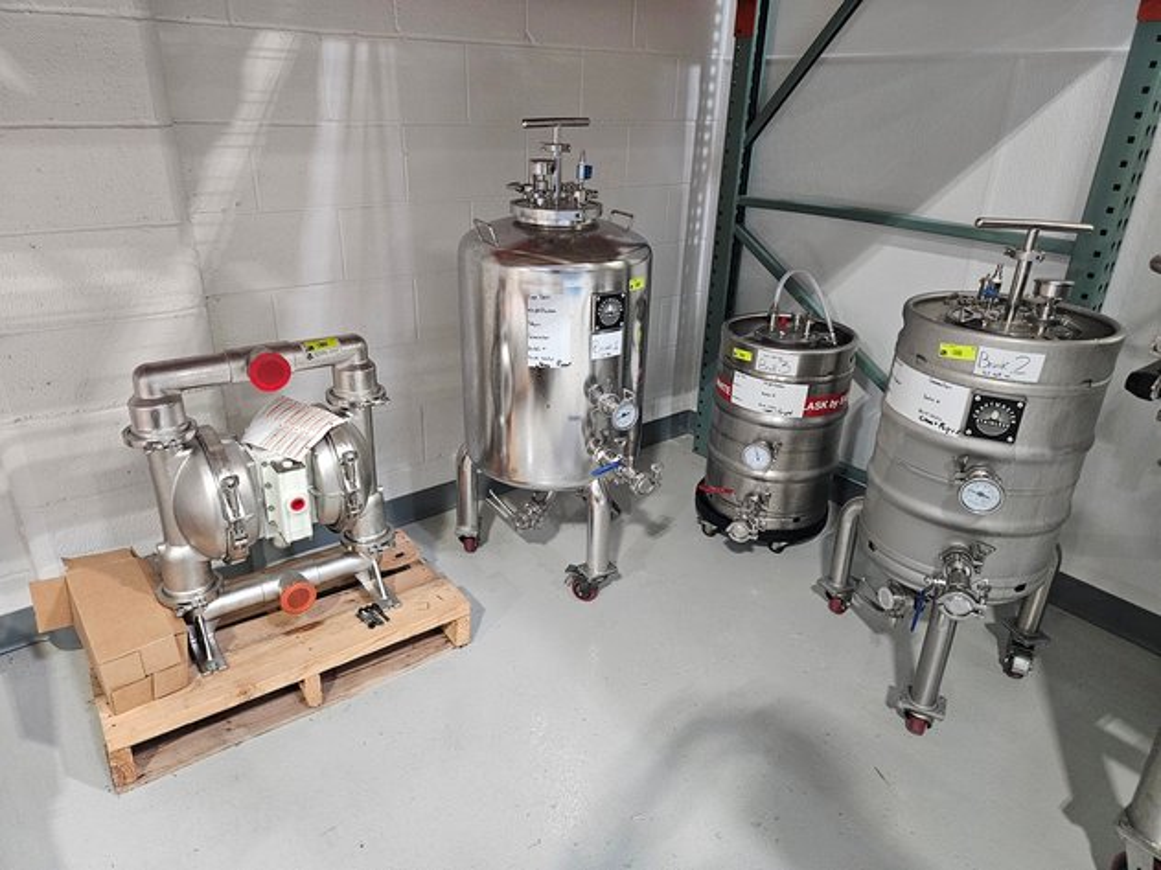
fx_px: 771
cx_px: 580
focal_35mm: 23
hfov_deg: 73.9
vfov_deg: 58.9
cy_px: 435
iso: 640
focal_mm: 5.4
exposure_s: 1/120
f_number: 1.8
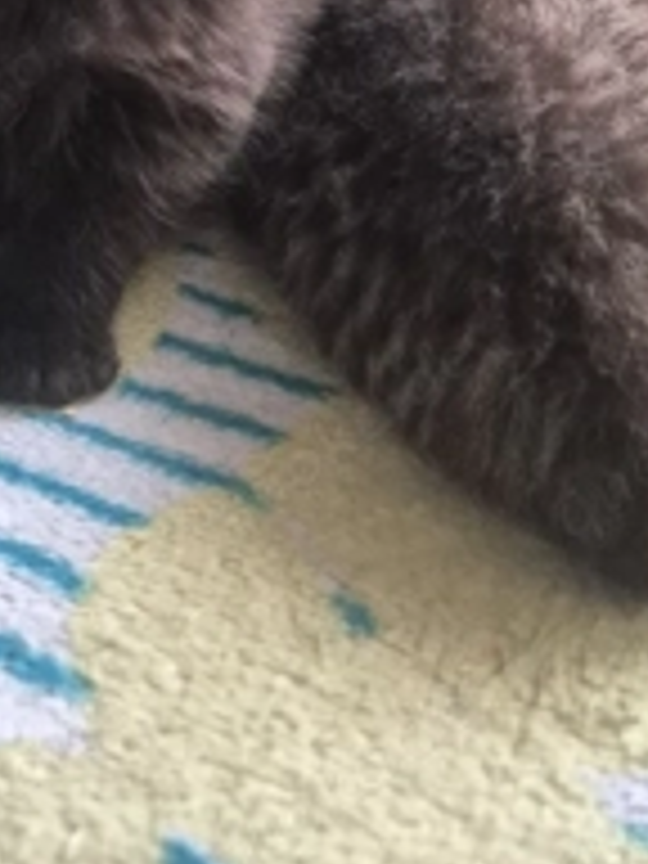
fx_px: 1198
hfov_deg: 29.3
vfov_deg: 37.7
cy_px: 135
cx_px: 94
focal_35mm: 48
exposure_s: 1/100
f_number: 1.8
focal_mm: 5.4
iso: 2000
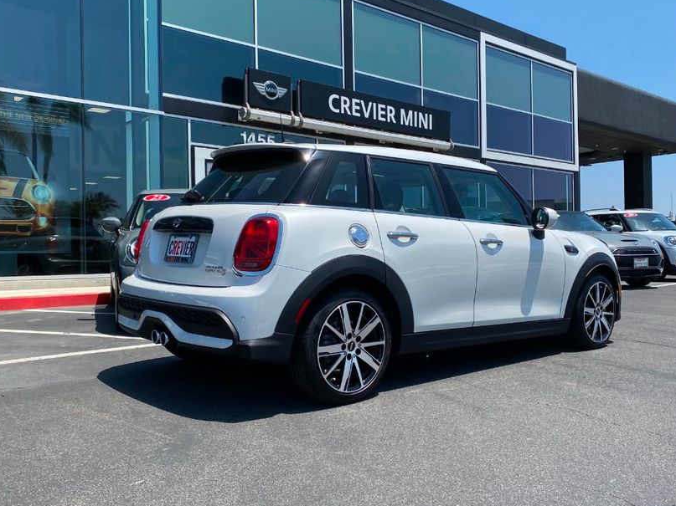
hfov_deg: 55.3
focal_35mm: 33
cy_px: 258
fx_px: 644
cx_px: 366
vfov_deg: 42.9
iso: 32
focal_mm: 4.25
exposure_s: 1/2410
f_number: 1.8
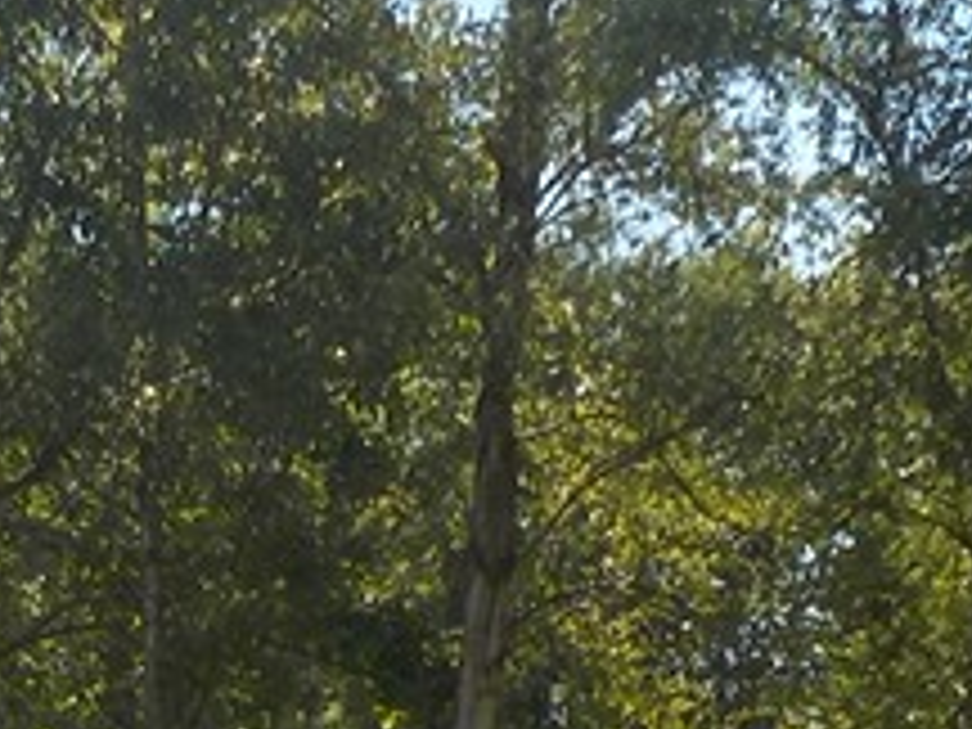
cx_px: -144
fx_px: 3987
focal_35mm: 142
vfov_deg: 9.4
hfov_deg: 13.6
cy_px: 1710
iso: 125
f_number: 3.3
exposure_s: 1/800
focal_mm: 4.1
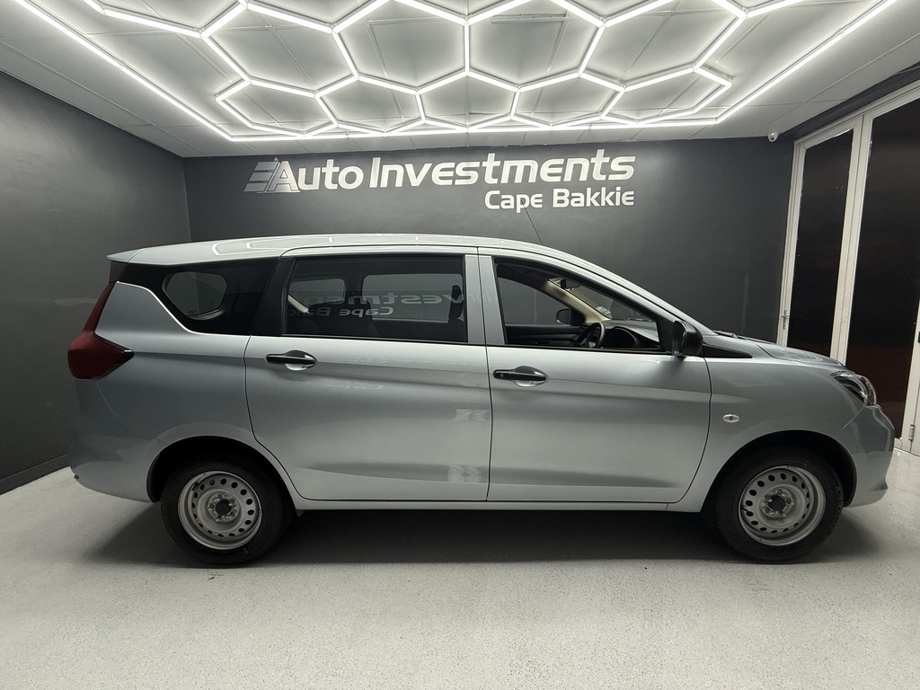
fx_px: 372
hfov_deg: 102.1
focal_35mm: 14
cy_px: 345
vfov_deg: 85.7
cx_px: 460
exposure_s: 1/100
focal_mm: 2.22
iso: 200
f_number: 2.2
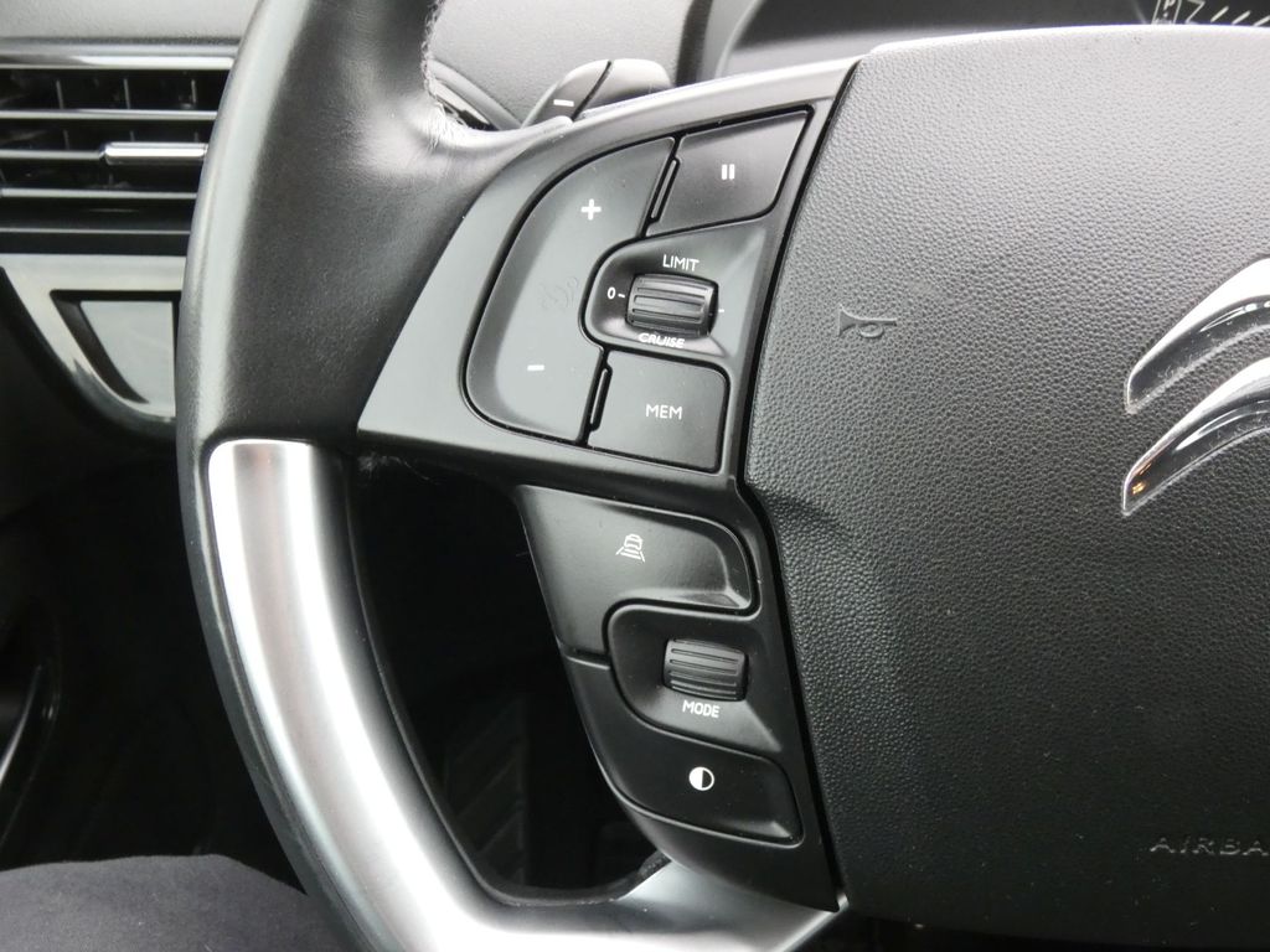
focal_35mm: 33
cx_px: 635
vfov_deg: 42.9
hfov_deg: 55.4
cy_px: 476
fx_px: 1211
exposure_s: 1/80
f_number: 5.6
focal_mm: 6
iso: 640
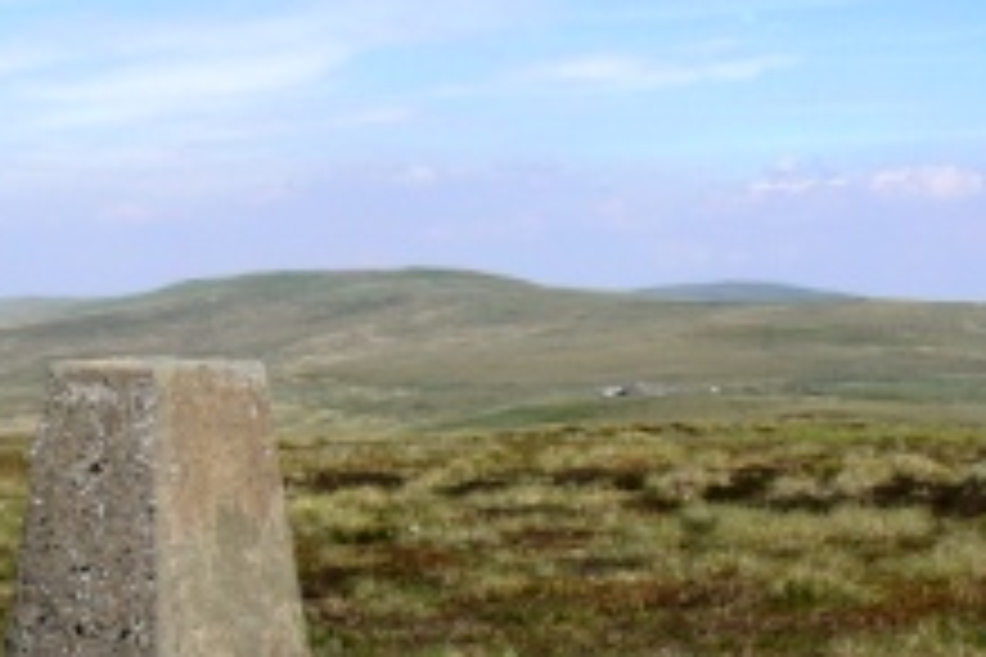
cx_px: 149
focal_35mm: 74
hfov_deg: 26.6
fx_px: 2027
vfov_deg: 18.4
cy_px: 423
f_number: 8
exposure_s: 1/400
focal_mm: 6
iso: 80
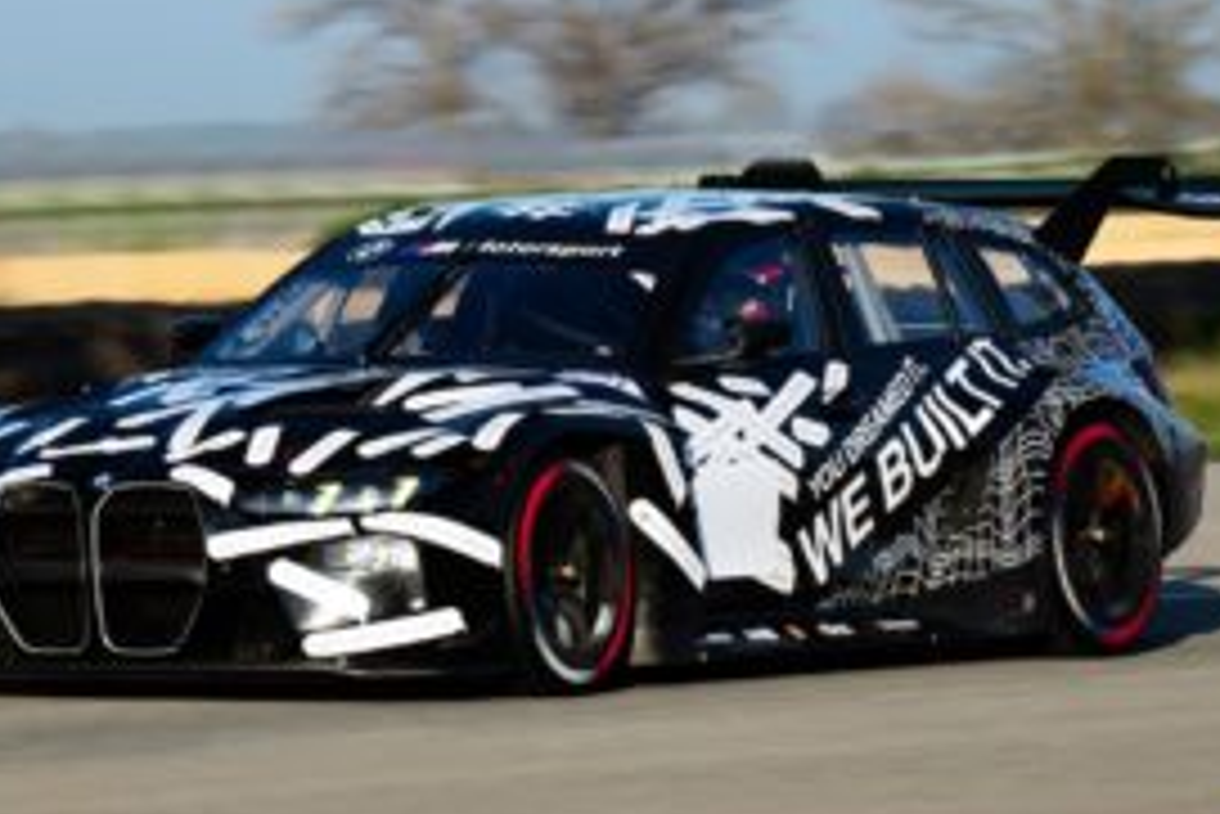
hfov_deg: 3.9
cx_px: 504
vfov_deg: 2.6
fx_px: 18038
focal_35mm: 532
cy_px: 427
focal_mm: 370
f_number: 13
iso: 200
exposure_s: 1/320
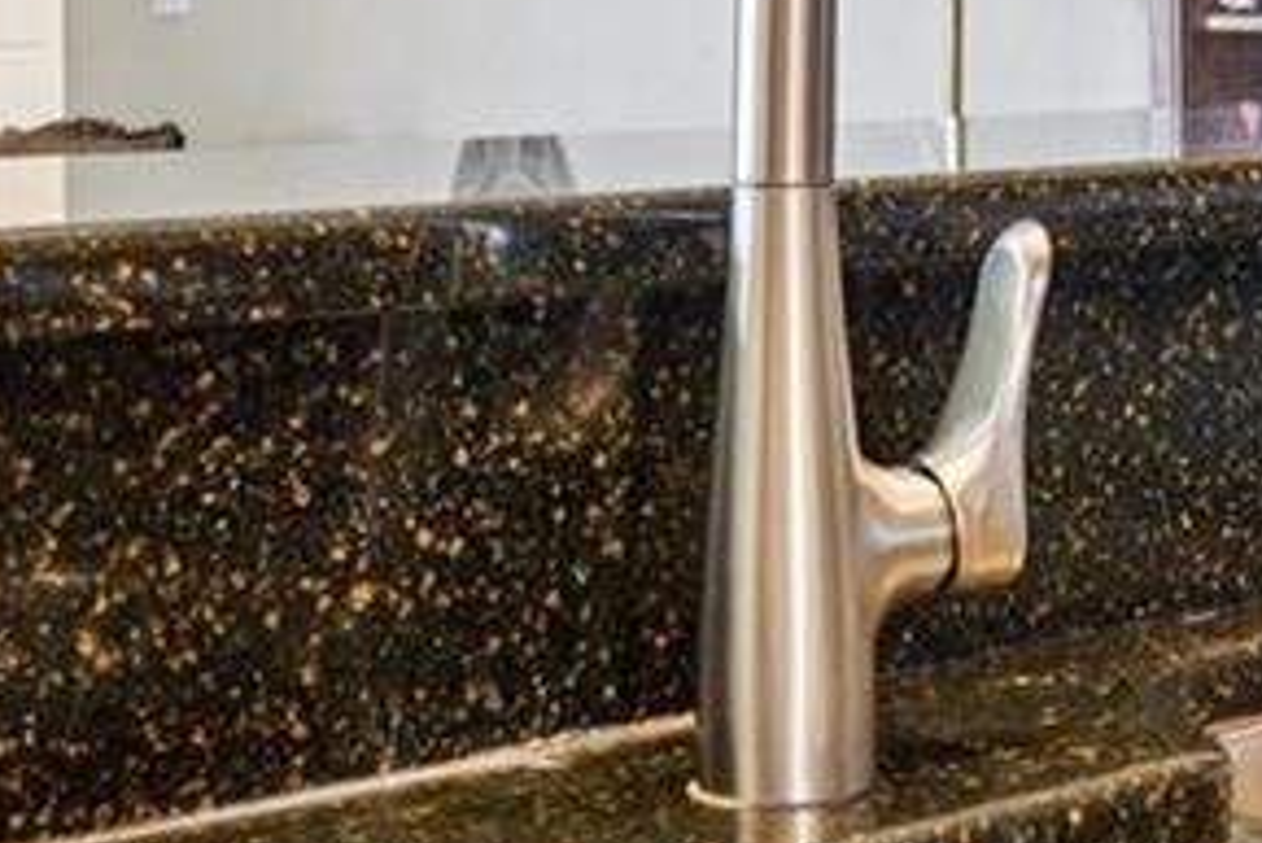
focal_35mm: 94
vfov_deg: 14.4
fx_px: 3297
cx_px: 1493
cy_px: 22
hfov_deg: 20.4
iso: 400
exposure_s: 1/4
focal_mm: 17
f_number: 8
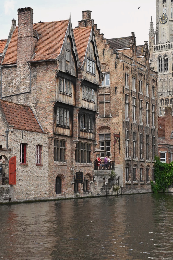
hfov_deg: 19.5
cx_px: 86
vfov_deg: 28.8
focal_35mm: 70
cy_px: 130
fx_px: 504
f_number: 10
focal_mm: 70
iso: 400
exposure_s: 1/400
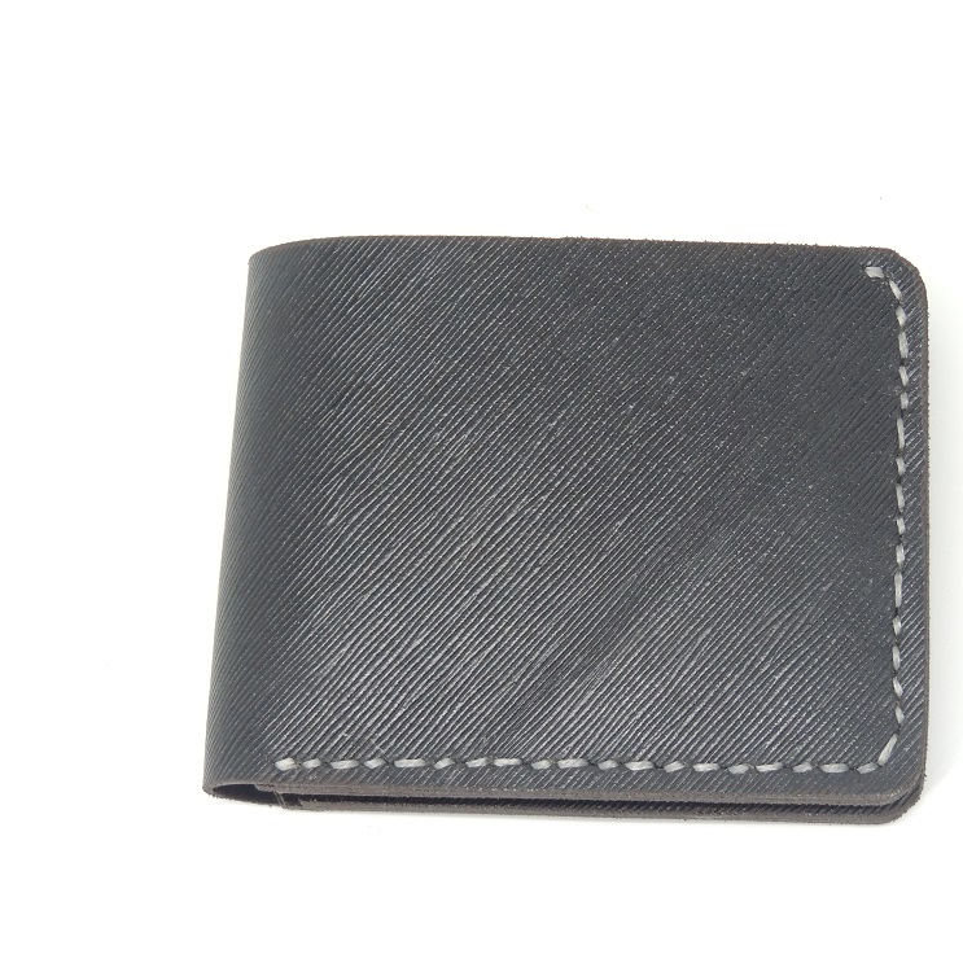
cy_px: 482
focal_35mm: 107
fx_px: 3368
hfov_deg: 16.3
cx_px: 522
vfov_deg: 16.3
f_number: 4.1
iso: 360
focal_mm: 16
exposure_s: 1/100
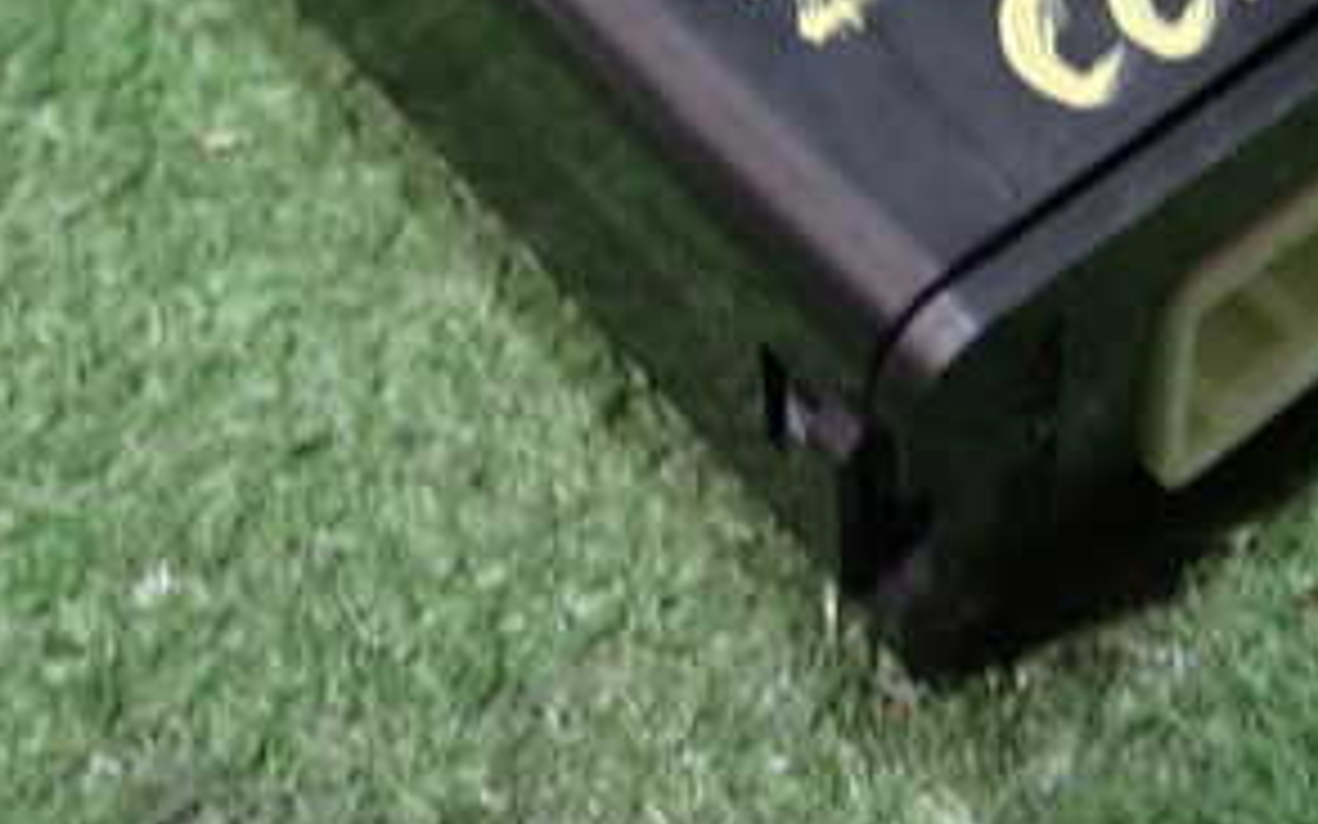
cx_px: 1039
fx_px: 3196
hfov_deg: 23.0
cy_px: -158
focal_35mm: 89
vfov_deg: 14.2
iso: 800
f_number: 2.8
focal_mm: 7.31
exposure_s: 1/13
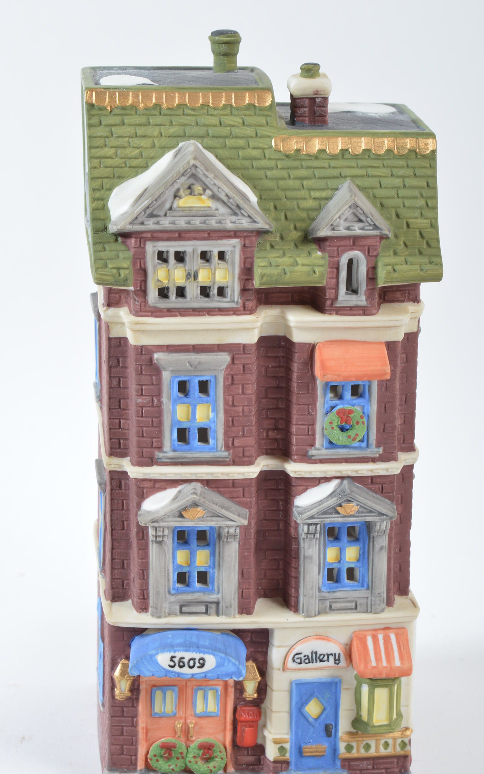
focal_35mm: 97
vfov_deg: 21.4
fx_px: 2048
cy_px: 460
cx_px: 218
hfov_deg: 13.5
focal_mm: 52
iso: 100
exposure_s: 1/160
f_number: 11
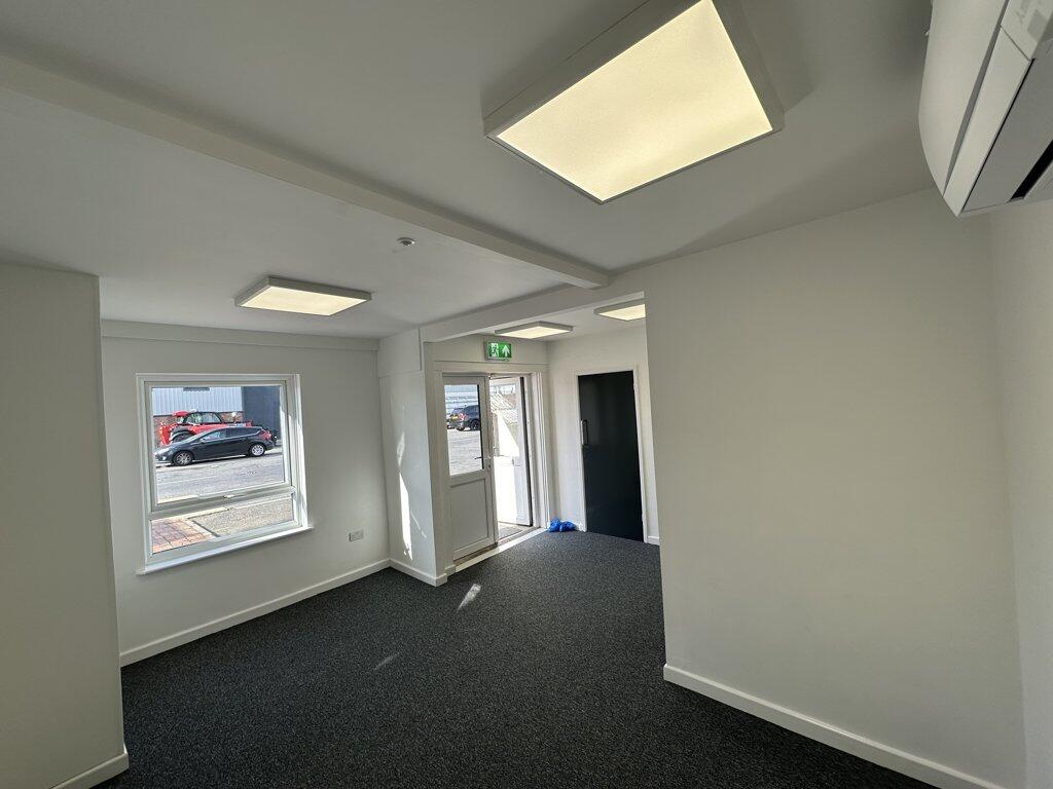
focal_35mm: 14
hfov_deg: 102.1
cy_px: 394
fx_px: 426
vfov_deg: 85.7
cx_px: 526
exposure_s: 1/252
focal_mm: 2.22
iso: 40
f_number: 2.2
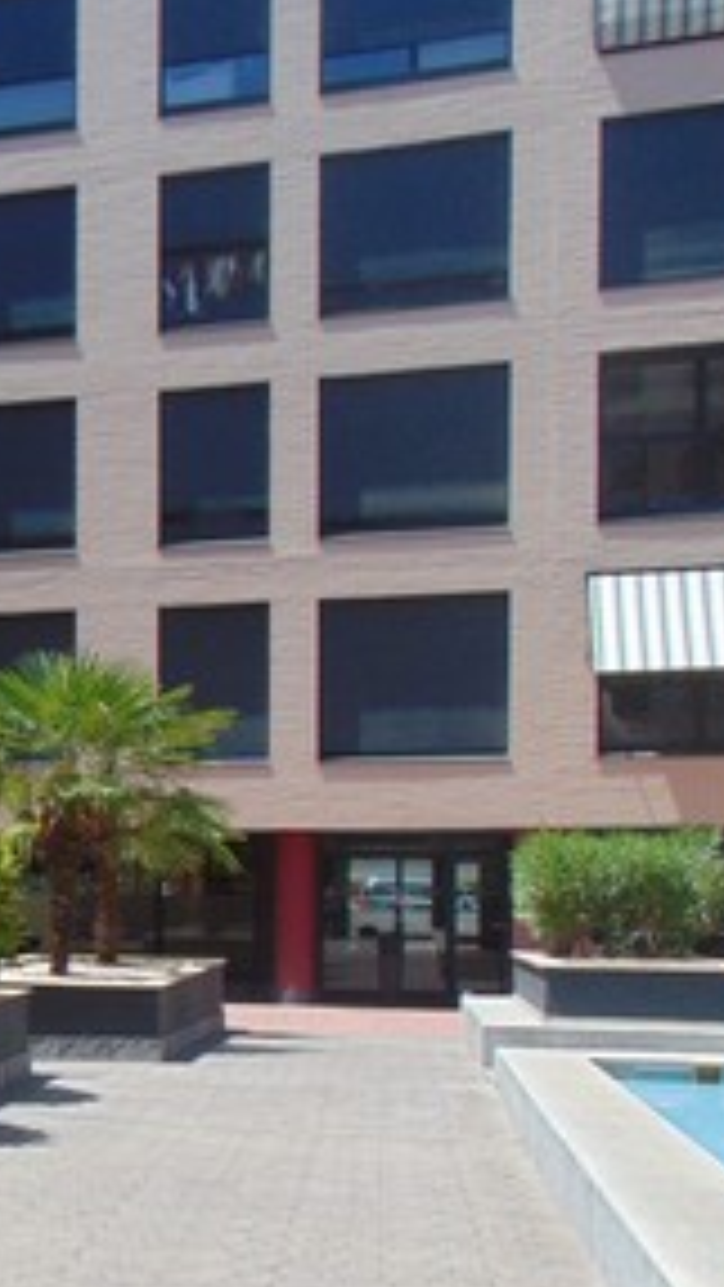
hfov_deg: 16.5
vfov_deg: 34.1
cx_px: -576
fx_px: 2081
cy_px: 846
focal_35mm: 61
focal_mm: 4.5
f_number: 3
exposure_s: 1/800
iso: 80
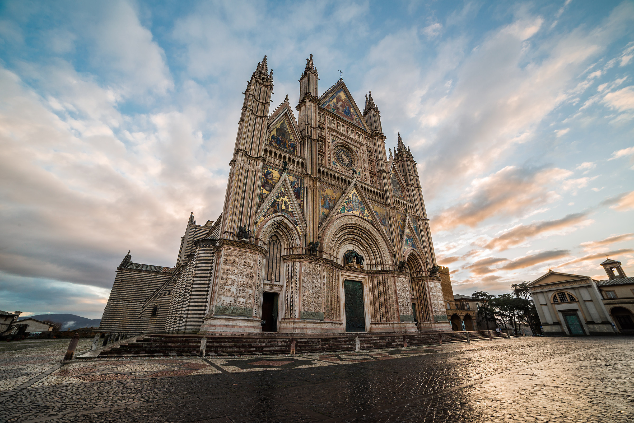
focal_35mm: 14
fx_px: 247
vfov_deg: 81.2
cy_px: 212
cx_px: 317
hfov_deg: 104.2
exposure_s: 1/15
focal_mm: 14
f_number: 11
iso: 100
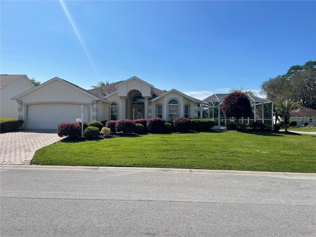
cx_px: 158
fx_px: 237
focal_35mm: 26
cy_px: 118
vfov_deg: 53.1
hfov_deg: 67.3
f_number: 1.6
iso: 32
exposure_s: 1/5814
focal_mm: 4.2
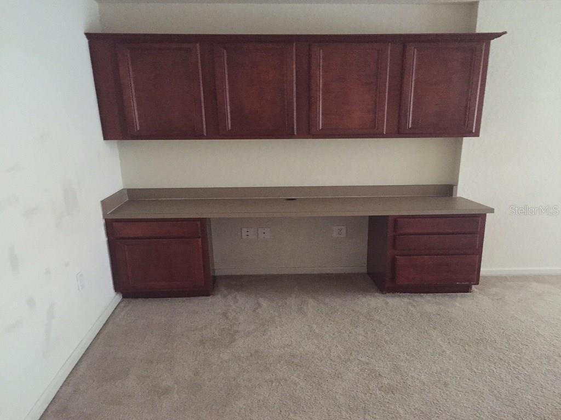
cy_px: 210
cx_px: 280
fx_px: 470
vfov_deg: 48.2
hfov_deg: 61.7
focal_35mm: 29
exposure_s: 1/15
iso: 400
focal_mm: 4.15
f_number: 2.2
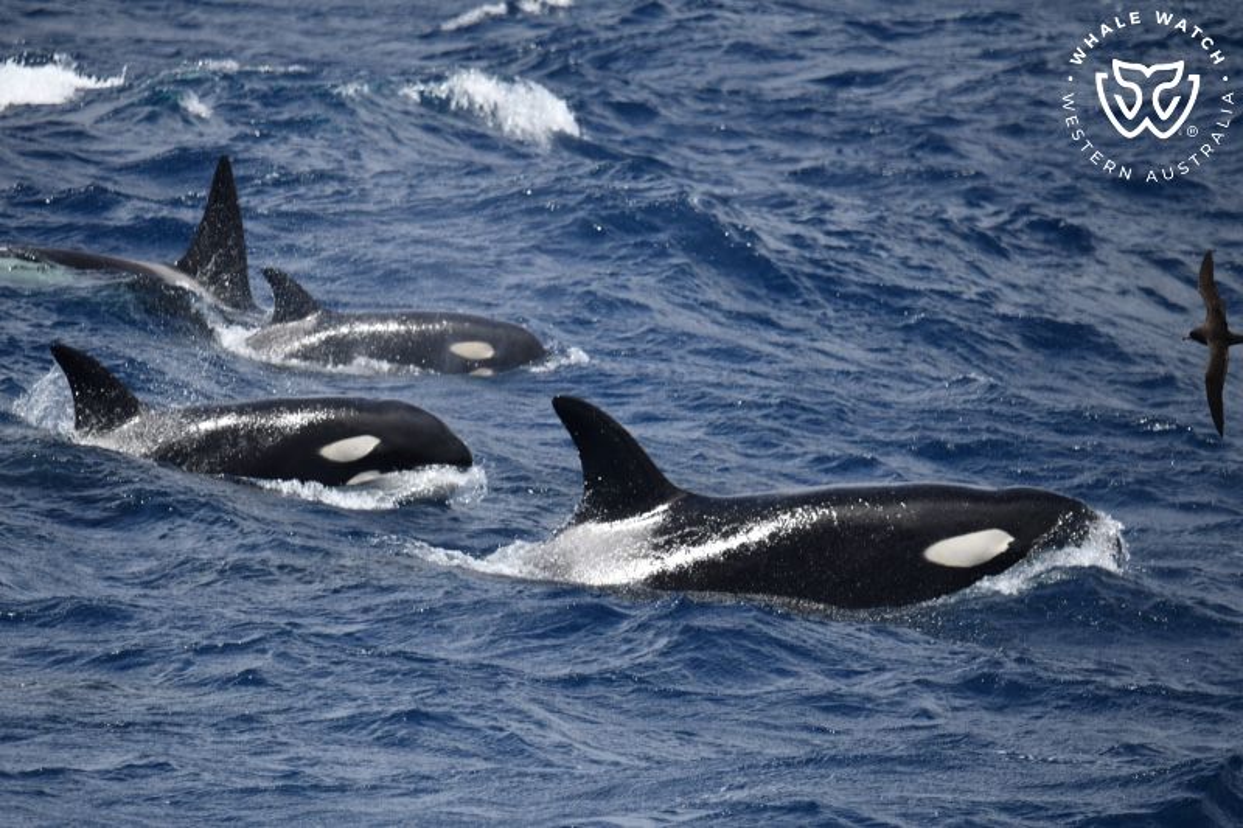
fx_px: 17259
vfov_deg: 2.7
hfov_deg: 4.1
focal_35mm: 500
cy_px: 414
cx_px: 622
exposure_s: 1/8000
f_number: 6.3
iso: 1000
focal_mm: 500
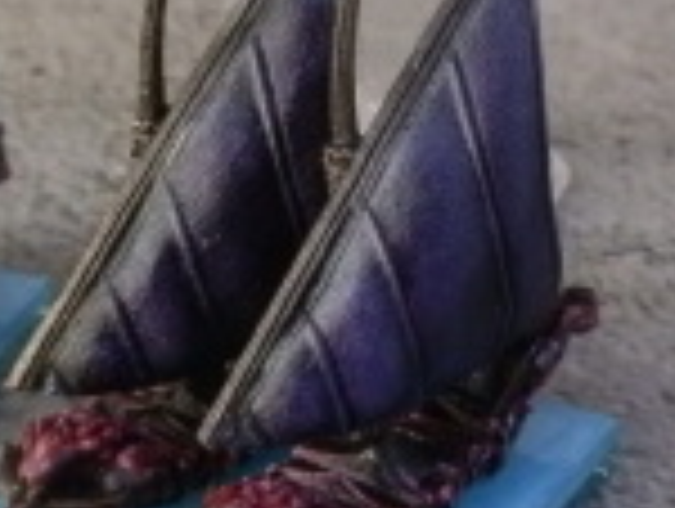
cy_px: 58
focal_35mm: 100
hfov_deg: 19.5
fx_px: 1953
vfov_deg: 14.7
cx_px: 472
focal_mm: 5
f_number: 3.1
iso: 400
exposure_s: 1/100
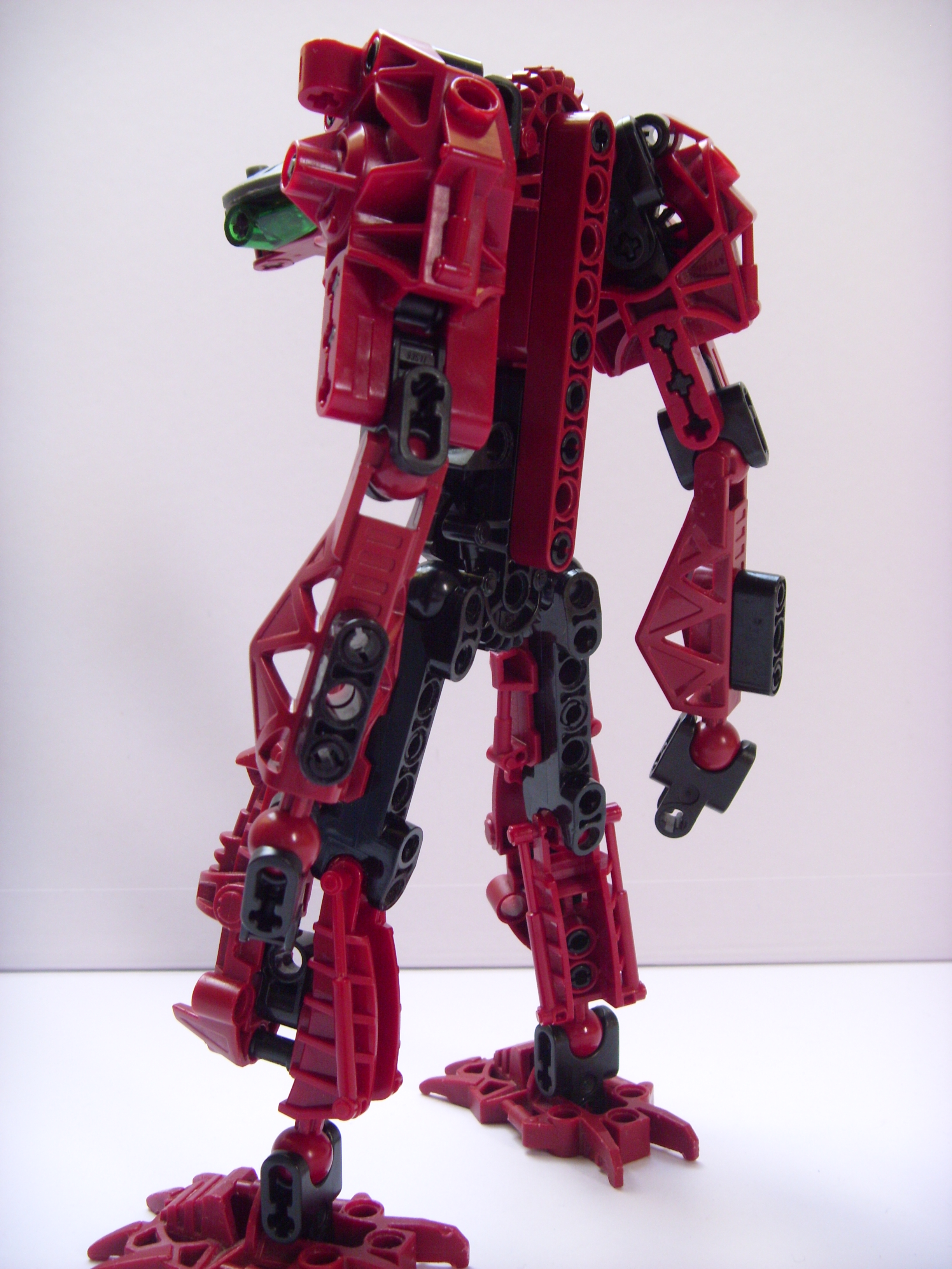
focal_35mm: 35
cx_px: 476
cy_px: 634
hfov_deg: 40.7
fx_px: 1283
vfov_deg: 52.6
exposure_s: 1/15
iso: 200
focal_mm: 7.28
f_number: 3.6
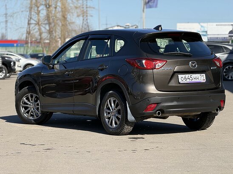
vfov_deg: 12.3
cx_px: 116
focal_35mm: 120
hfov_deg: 16.4
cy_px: 87
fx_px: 807
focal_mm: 15.66
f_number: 2.8
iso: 50
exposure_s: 1/1186
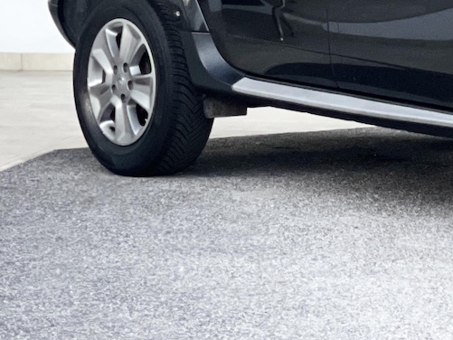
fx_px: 2605
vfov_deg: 7.5
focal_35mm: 199
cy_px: 47
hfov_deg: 9.7
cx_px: 613
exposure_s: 1/116
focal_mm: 7.5
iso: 250
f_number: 2.2
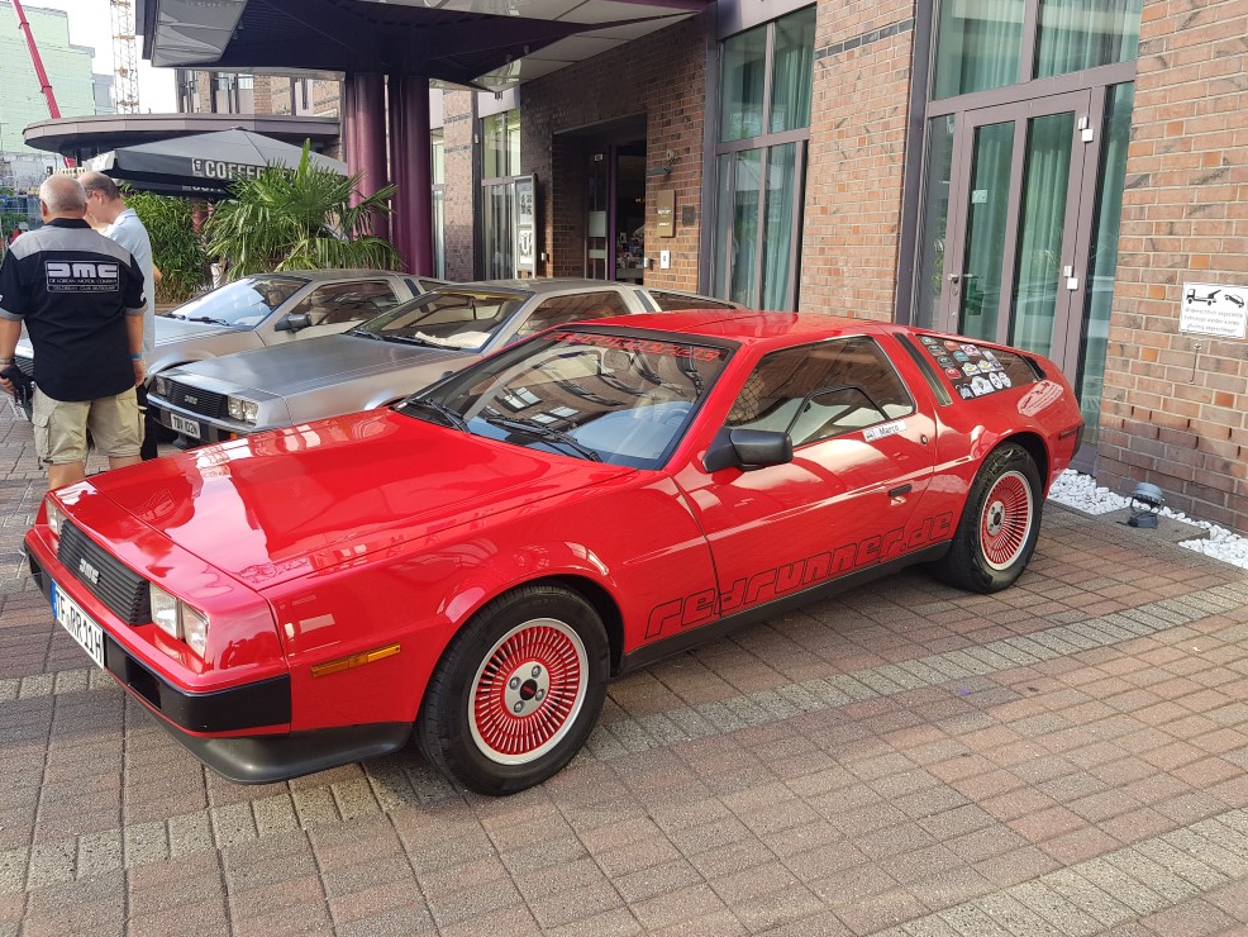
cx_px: 623
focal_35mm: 27
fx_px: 974
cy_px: 467
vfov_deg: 51.4
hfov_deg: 65.3
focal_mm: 4.2
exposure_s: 1/220
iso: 40
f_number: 1.7
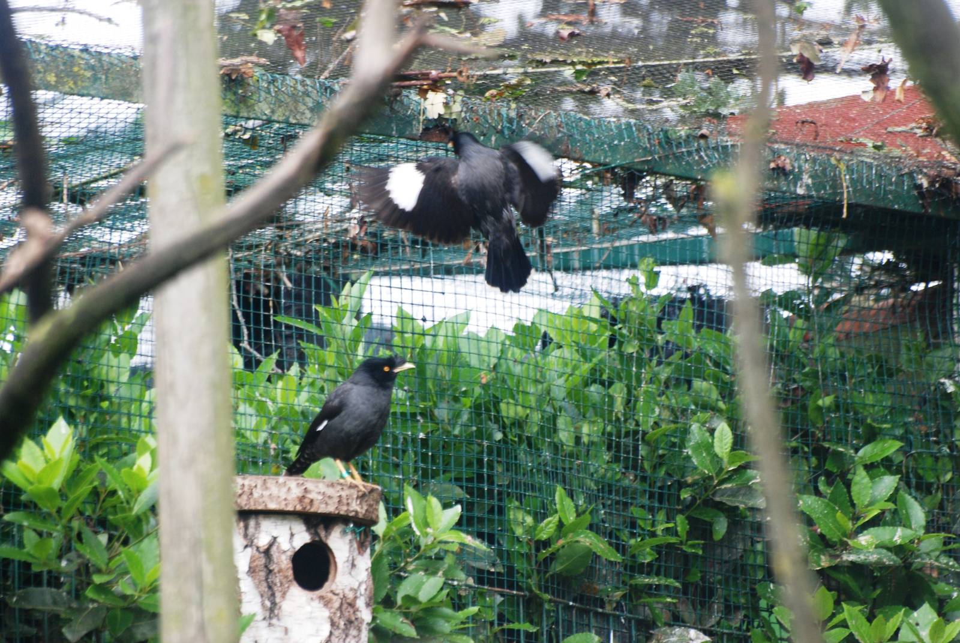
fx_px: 12014
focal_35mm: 450
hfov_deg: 4.6
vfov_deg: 3.1
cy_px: 322
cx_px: 480
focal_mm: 300
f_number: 5.6
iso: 360
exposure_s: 1/125
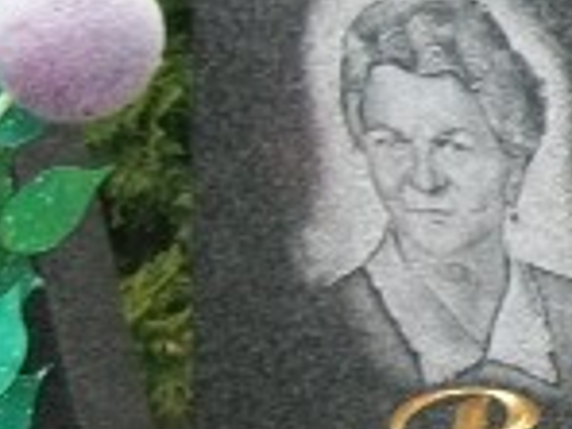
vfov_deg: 9.5
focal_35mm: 156
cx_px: 1013
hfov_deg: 11.7
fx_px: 2578
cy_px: 232
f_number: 2.7
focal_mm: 6
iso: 80
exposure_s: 1/80
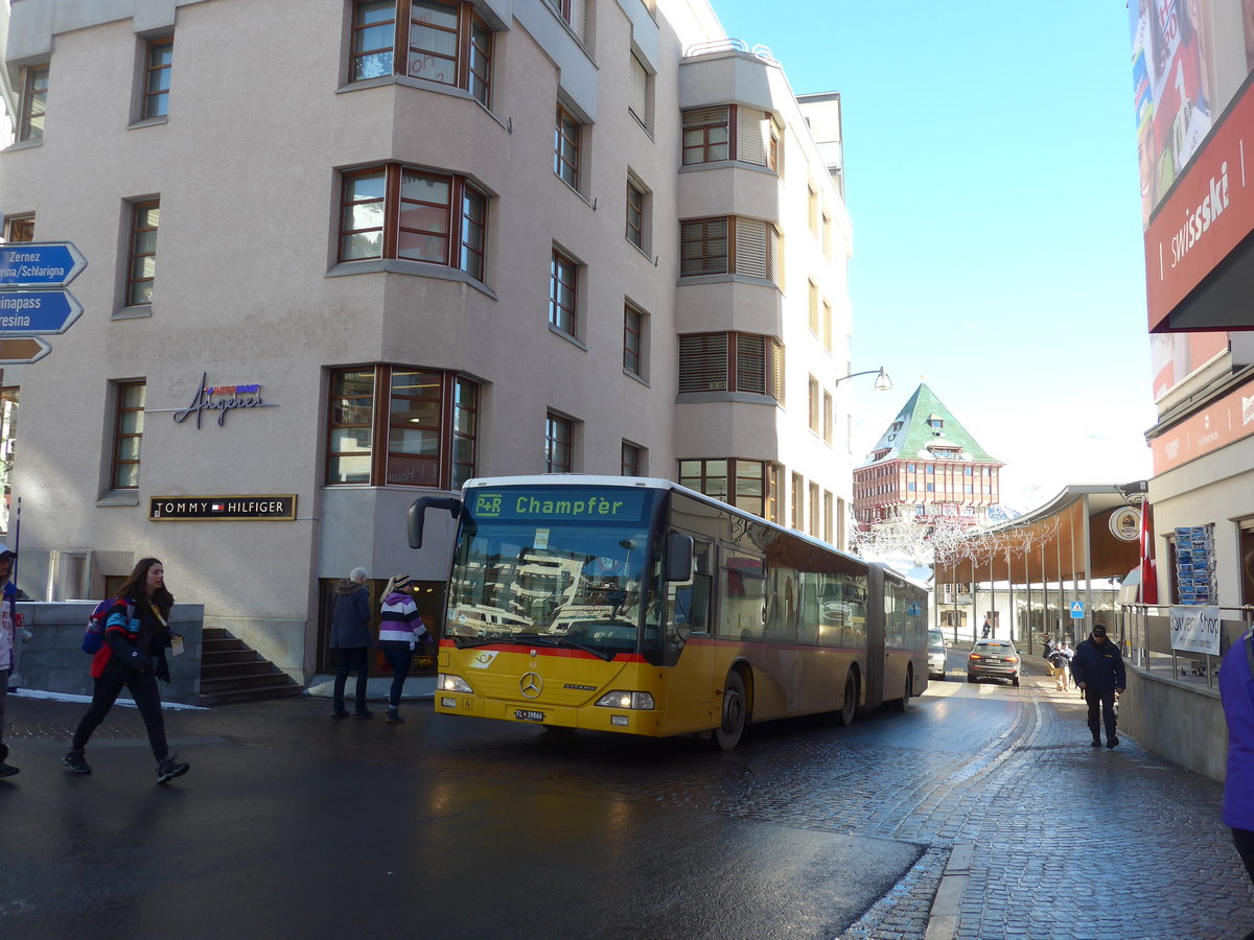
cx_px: 627
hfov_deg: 61.7
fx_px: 1051
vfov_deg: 48.2
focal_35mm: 29
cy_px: 470
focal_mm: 6
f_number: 2.8
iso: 80
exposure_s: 1/320
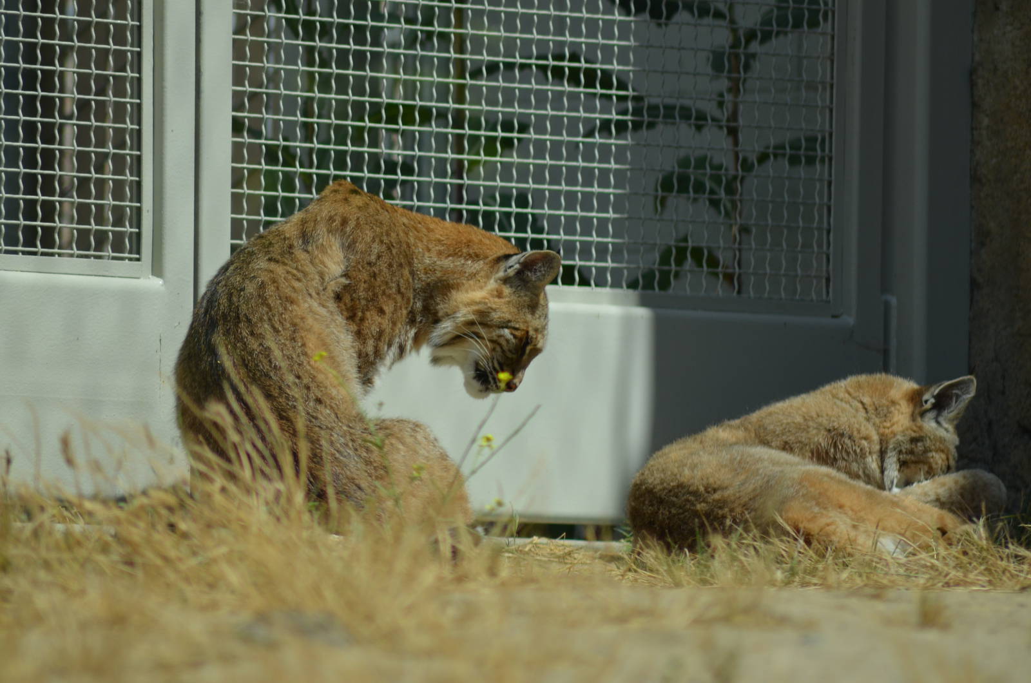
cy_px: 342
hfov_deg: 4.6
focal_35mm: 450
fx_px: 12862
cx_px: 516
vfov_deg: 3.0
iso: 320
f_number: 5.6
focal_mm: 300
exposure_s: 1/2000
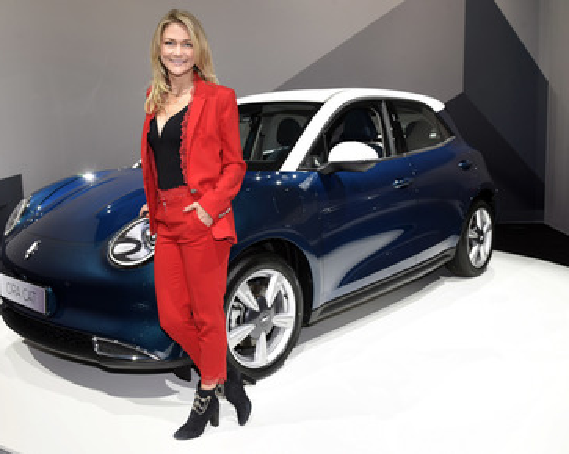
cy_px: 222
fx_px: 589
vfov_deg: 42.2
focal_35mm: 35
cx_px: 258
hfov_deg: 51.5
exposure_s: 1/100
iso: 800
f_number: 6.3
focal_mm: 30
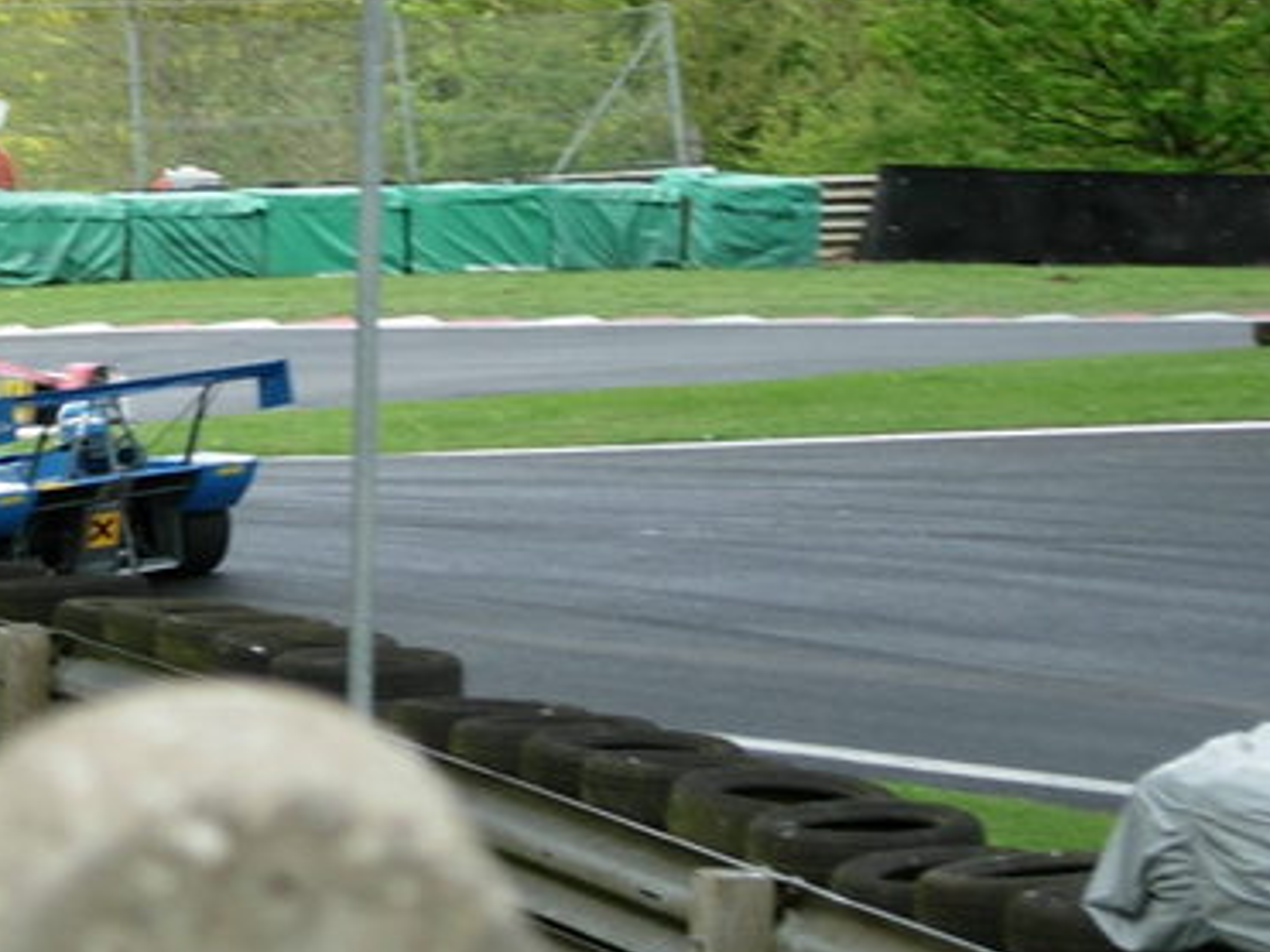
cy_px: 195
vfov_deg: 7.6
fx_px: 7152
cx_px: 229
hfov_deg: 10.1
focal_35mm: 195
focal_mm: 23.4
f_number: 4.9
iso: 64
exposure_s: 1/104
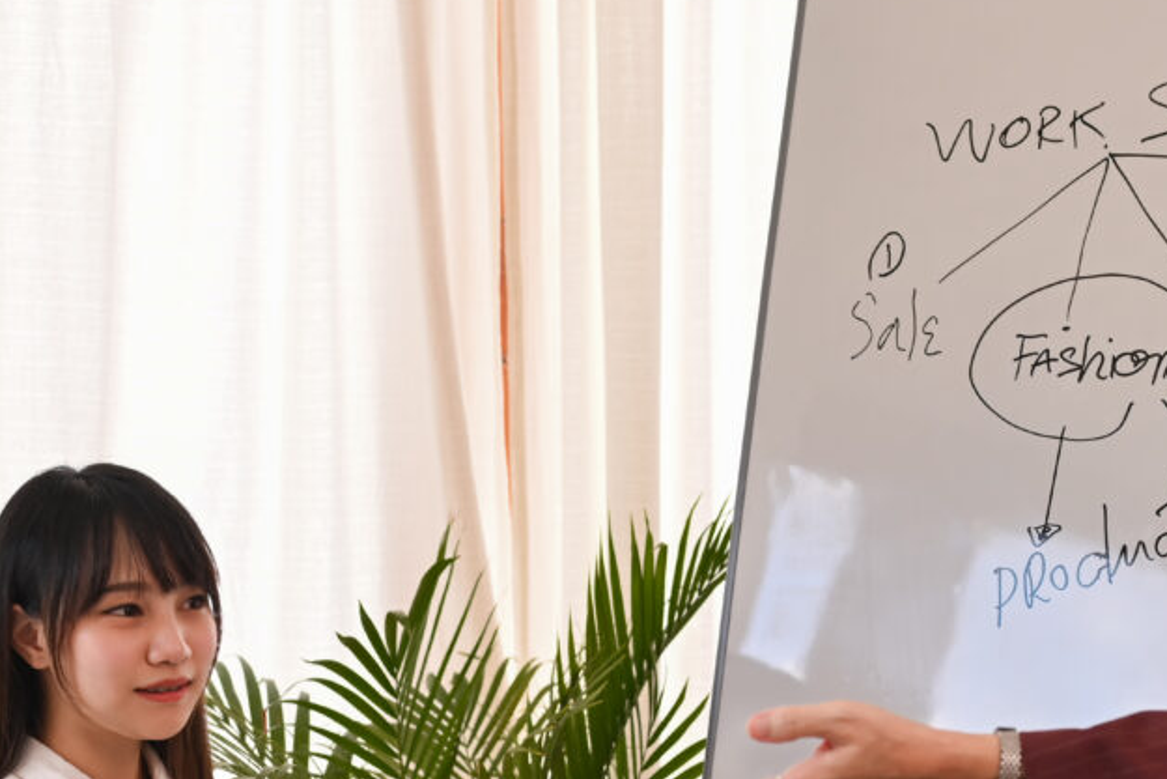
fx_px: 3891
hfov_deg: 17.1
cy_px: 757
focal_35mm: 120
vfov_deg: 11.3
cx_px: 592
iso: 400
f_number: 4
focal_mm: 50
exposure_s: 1/250
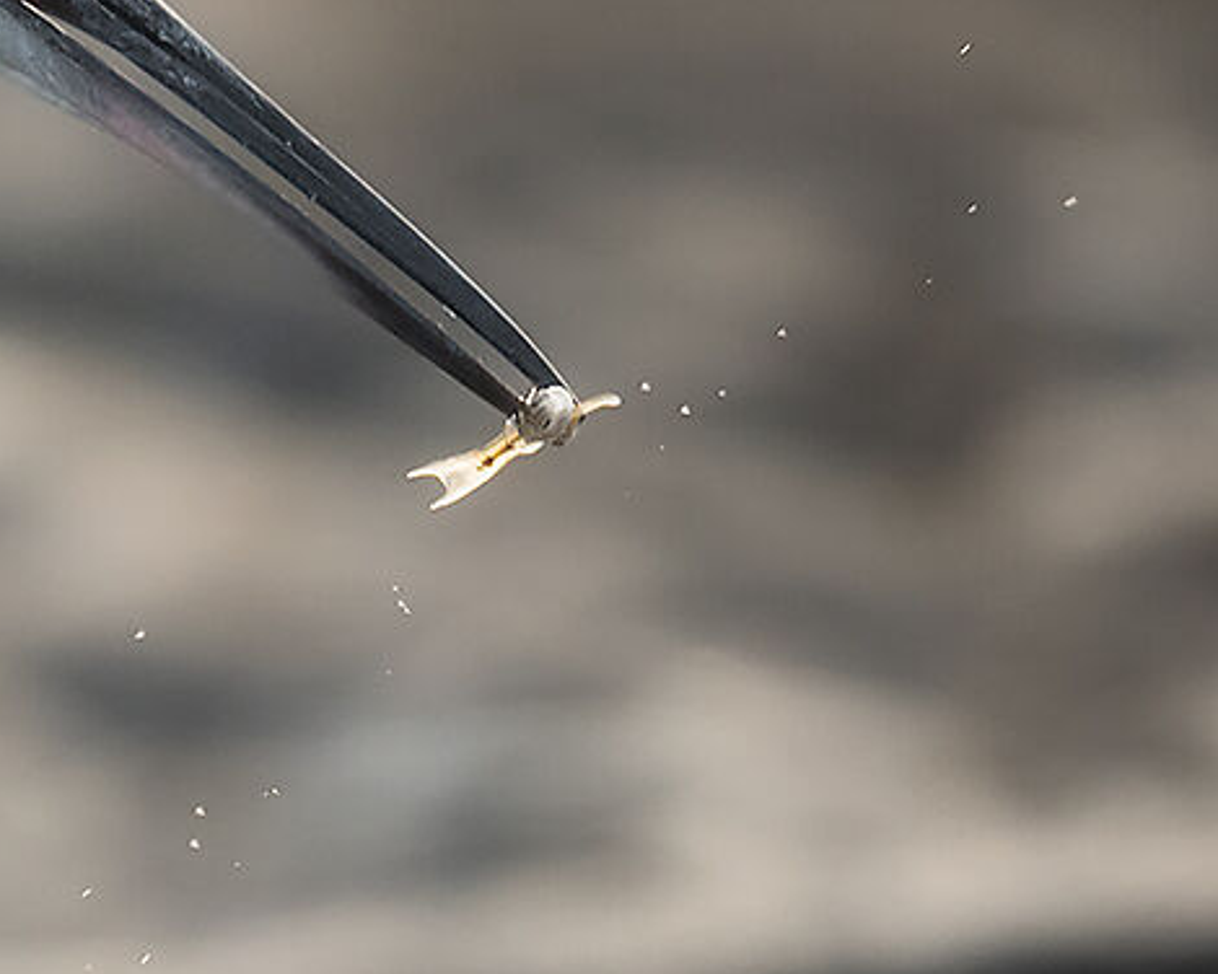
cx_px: -850
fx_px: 129557
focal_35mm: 3594
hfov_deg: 0.5
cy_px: 1005
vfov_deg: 0.4
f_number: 5.6
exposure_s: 1/1000
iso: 900
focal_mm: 500
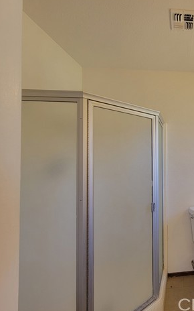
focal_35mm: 19
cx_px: 201
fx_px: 161
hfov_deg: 48.8
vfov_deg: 88.0
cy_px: 153
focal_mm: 2.2
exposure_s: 1/60
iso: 64
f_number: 2.2
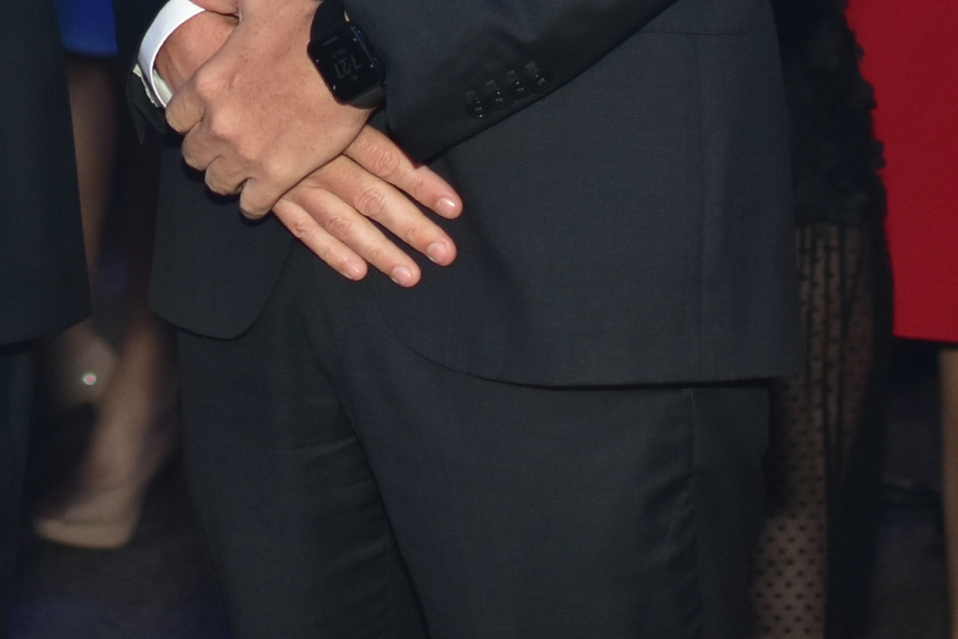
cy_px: -423
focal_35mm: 176
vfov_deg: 7.6
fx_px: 4674
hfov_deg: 11.4
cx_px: -286
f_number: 1.8
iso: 400
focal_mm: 35
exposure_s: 1/250
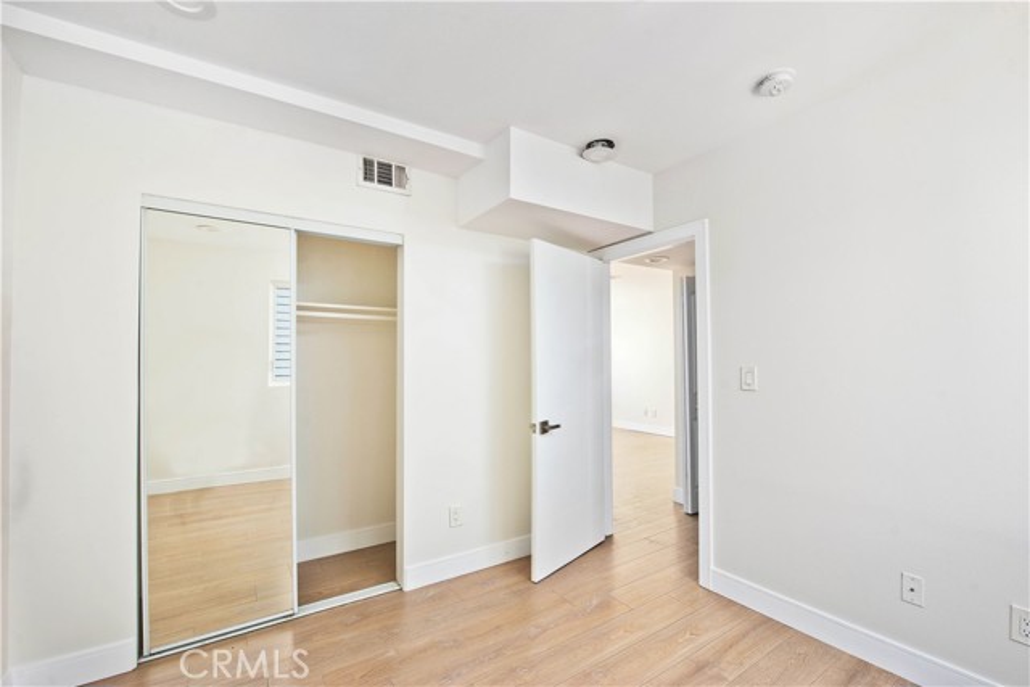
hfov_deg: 96.7
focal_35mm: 16
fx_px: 458
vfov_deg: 73.8
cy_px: 344
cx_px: 515
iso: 400
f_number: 6.3
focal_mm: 16
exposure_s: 1/250
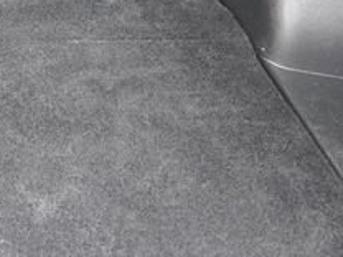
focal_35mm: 113
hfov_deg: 14.7
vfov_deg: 12.0
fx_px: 1120
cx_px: -313
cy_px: -217
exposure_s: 1/100
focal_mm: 6.3
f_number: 1.7
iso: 500
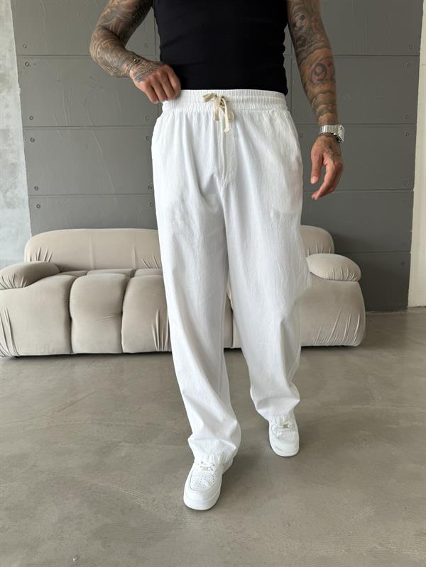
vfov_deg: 71.6
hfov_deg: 56.8
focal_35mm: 24
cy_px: 284
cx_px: 213
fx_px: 394
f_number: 1.78
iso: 50
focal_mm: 6.76
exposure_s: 1/128
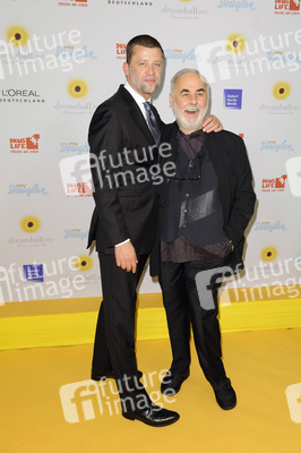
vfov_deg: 53.2
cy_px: 226
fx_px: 452
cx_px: 150
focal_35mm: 36
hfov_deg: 36.8
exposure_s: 1/160
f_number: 5.6
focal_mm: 36
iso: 800
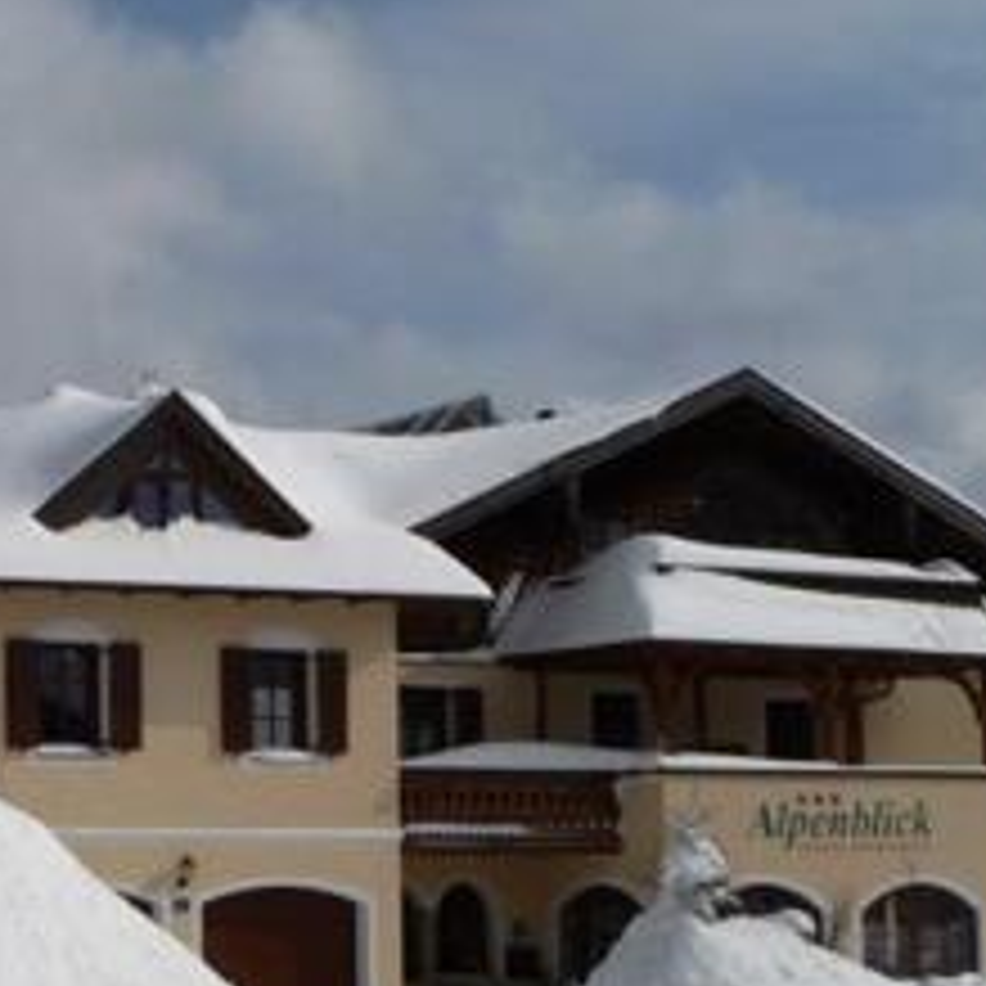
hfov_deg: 19.2
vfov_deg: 19.7
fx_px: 2836
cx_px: 9
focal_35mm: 88
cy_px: 621
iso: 100
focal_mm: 5
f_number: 8
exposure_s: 1/800
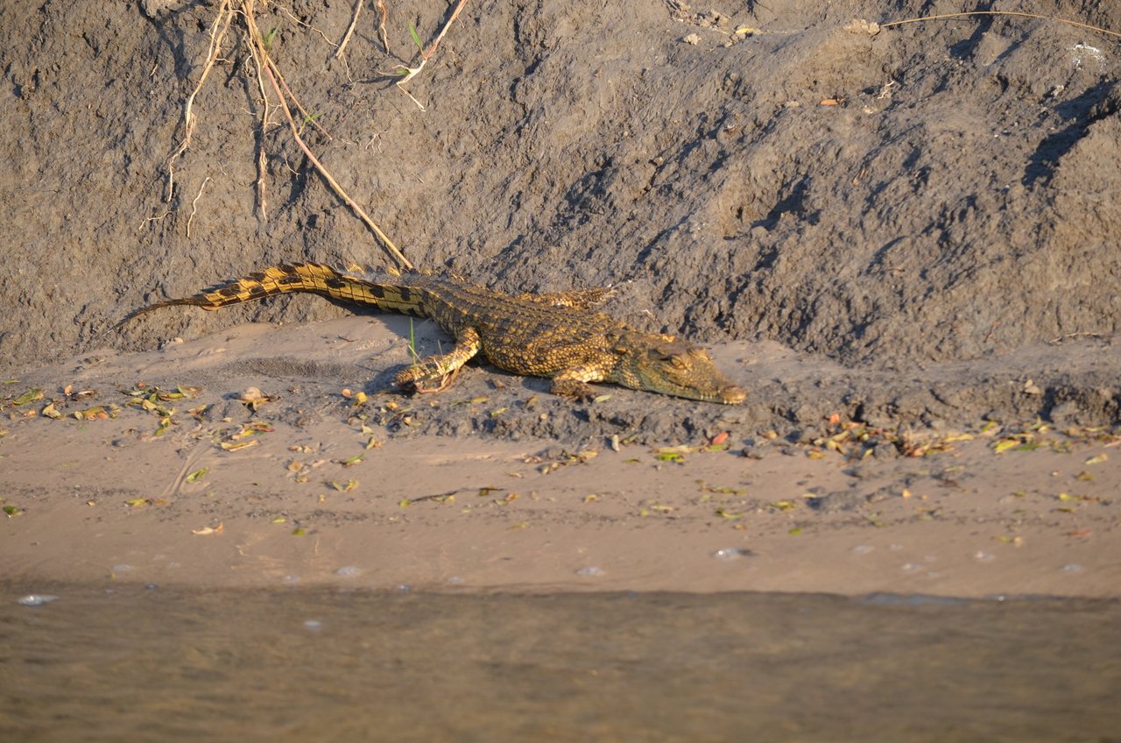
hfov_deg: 7.4
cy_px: 372
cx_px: 560
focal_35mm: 278
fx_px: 8624
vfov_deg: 4.9
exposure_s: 1/500
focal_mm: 185
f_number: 5.6
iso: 280
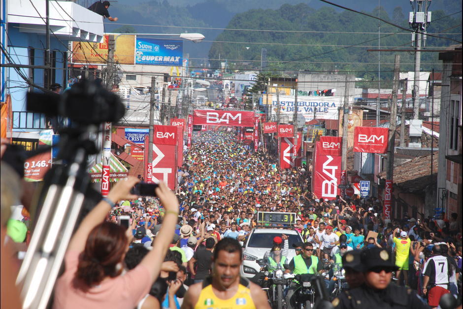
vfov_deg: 7.3
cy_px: 154
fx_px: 2412
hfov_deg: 11.0
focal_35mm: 188
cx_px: 232
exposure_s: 1/1000
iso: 400
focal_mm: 125
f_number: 8
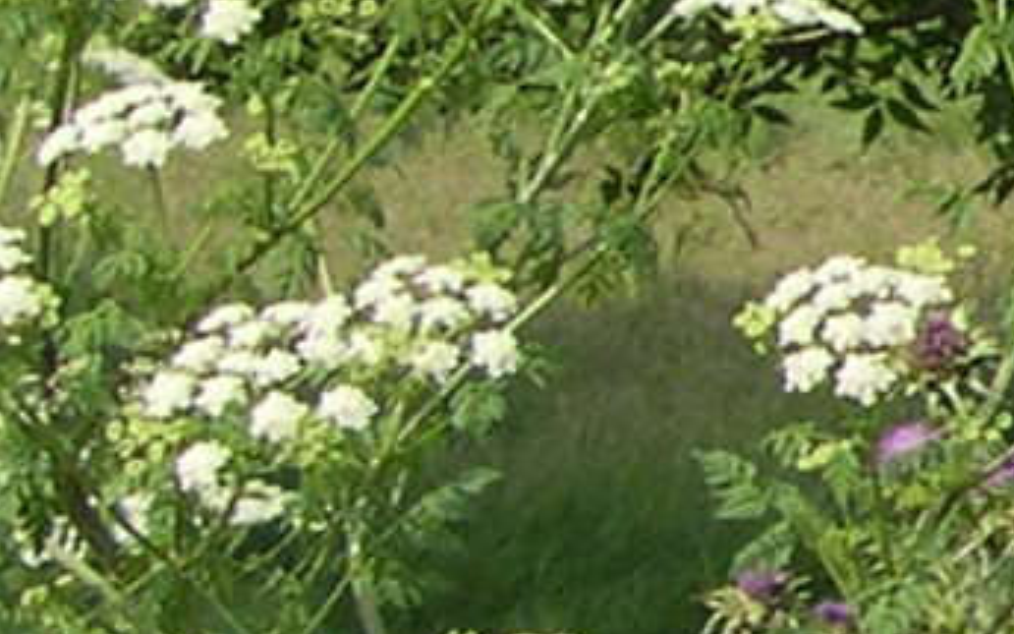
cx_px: 3015
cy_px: 97
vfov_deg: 4.9
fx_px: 7351
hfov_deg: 7.1
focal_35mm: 266
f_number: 7.6
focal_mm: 8
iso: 100
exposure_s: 1/96
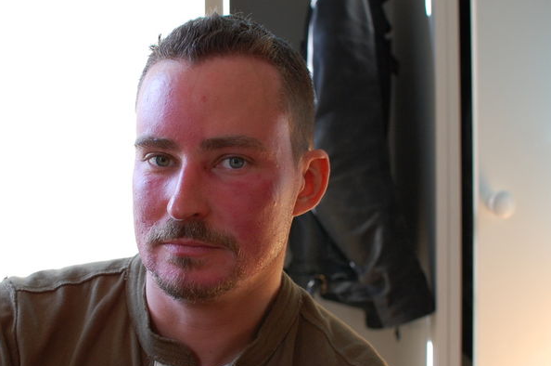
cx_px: 202
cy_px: 222
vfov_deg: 19.2
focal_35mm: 71
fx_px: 1080
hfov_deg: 28.5
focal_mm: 35
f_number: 4.5
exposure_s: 1/80
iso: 400
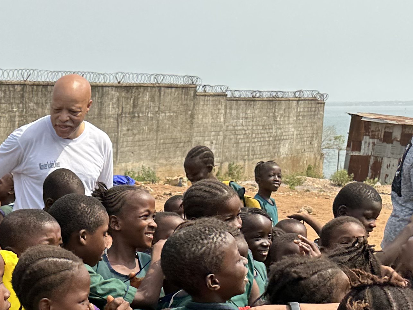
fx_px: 895
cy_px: 299
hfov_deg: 23.6
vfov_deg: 19.2
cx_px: -86
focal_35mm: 75
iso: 80
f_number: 1.78
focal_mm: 6.86
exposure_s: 1/2809
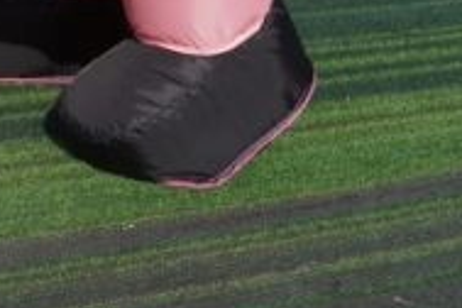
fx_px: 1668
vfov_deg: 9.7
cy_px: -356
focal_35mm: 130
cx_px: 78
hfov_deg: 15.6
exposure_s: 1/400
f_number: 8
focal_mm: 16
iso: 100
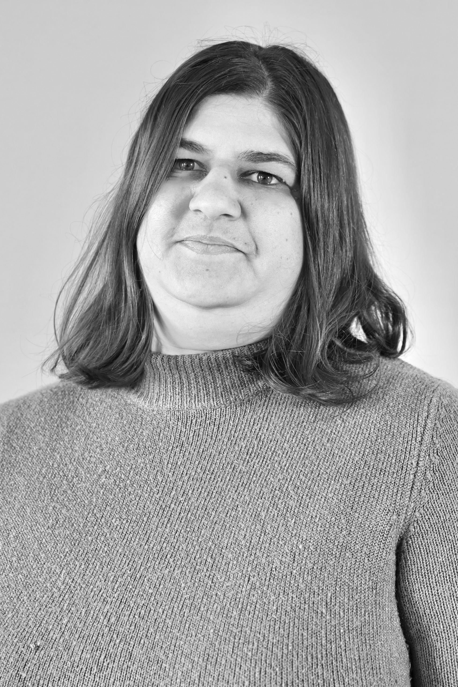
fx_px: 1336
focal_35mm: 70
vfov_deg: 28.8
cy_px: 344
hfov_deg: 19.5
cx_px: 229
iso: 400
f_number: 5.6
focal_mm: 70
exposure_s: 1/13
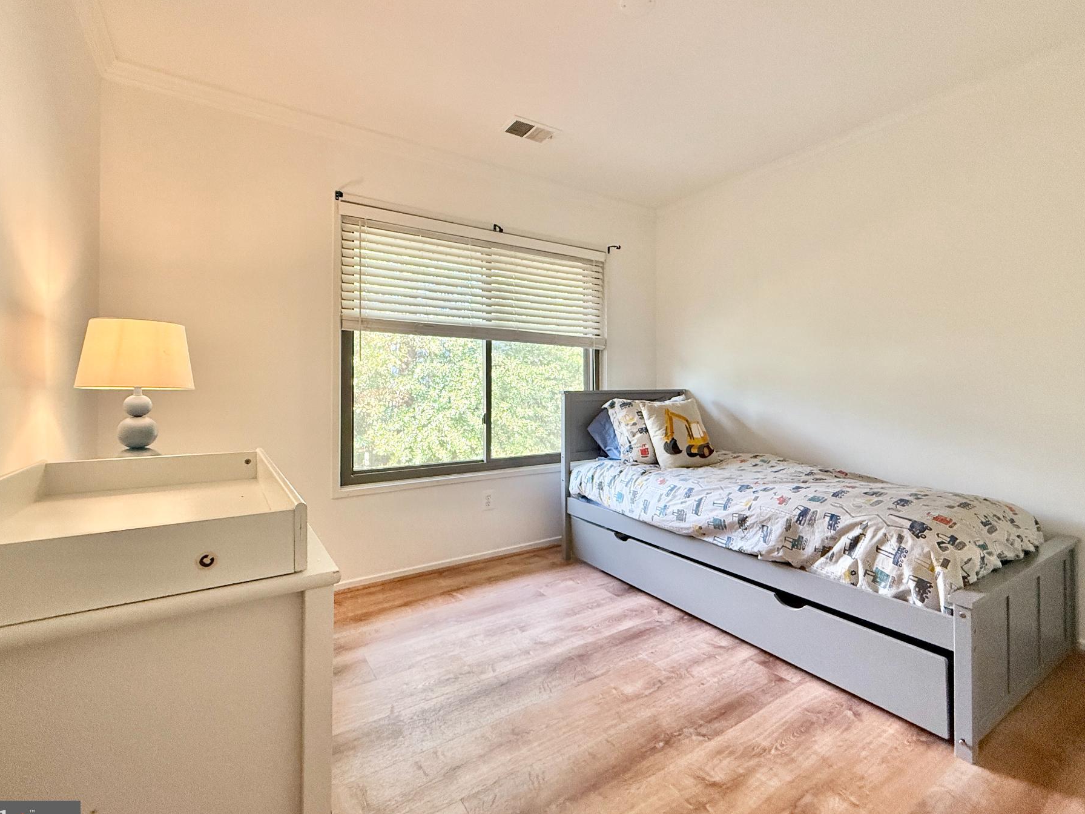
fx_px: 502
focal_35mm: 16
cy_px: 385
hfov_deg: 94.5
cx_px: 549
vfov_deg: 78.0
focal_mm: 2.22
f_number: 2.2
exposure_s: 1/120
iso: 320
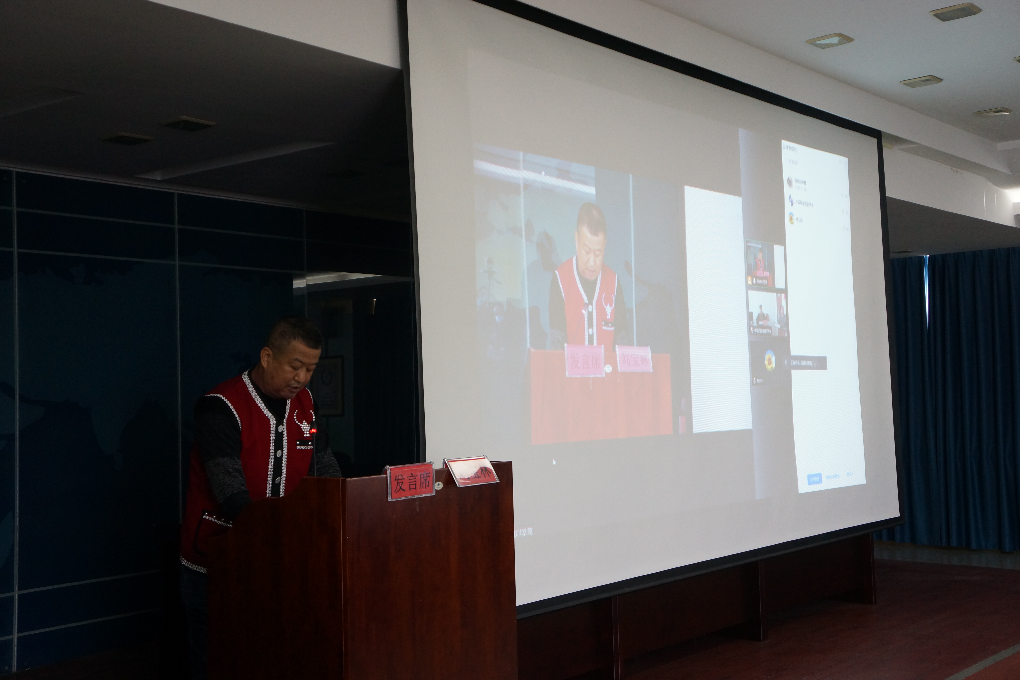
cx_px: 510
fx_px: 1218
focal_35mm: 43
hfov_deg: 45.4
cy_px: 340
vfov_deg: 31.2
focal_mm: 29
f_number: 4
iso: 800
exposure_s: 1/60
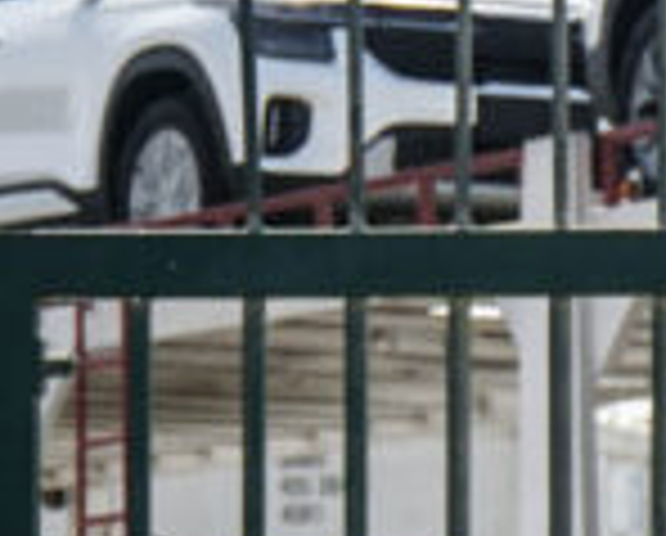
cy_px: 912
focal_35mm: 454
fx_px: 8967
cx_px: 2264
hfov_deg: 4.1
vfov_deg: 3.4
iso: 400
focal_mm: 70
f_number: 9
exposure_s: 1/800
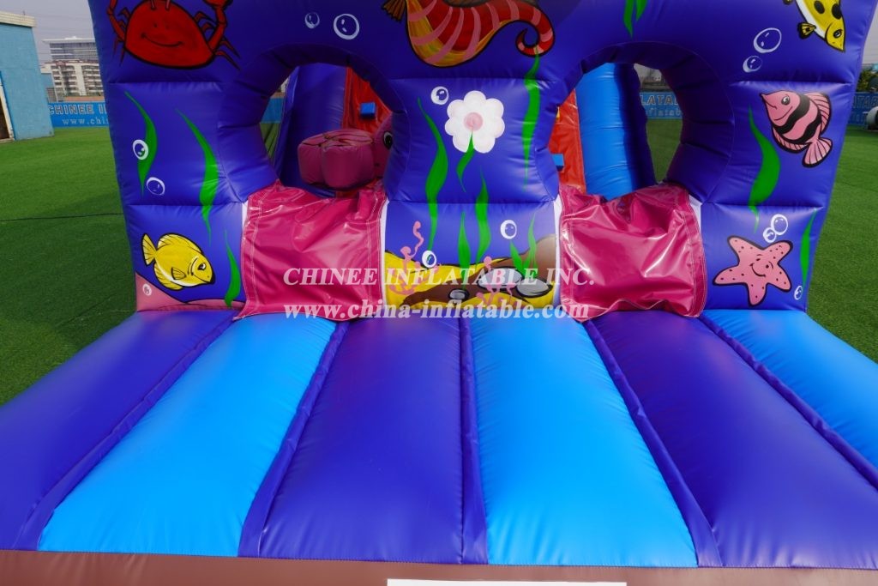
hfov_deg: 73.7
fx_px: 585
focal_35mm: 24
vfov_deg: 53.1
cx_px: 439
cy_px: 293
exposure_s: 1/160
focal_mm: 16
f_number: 10
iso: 100
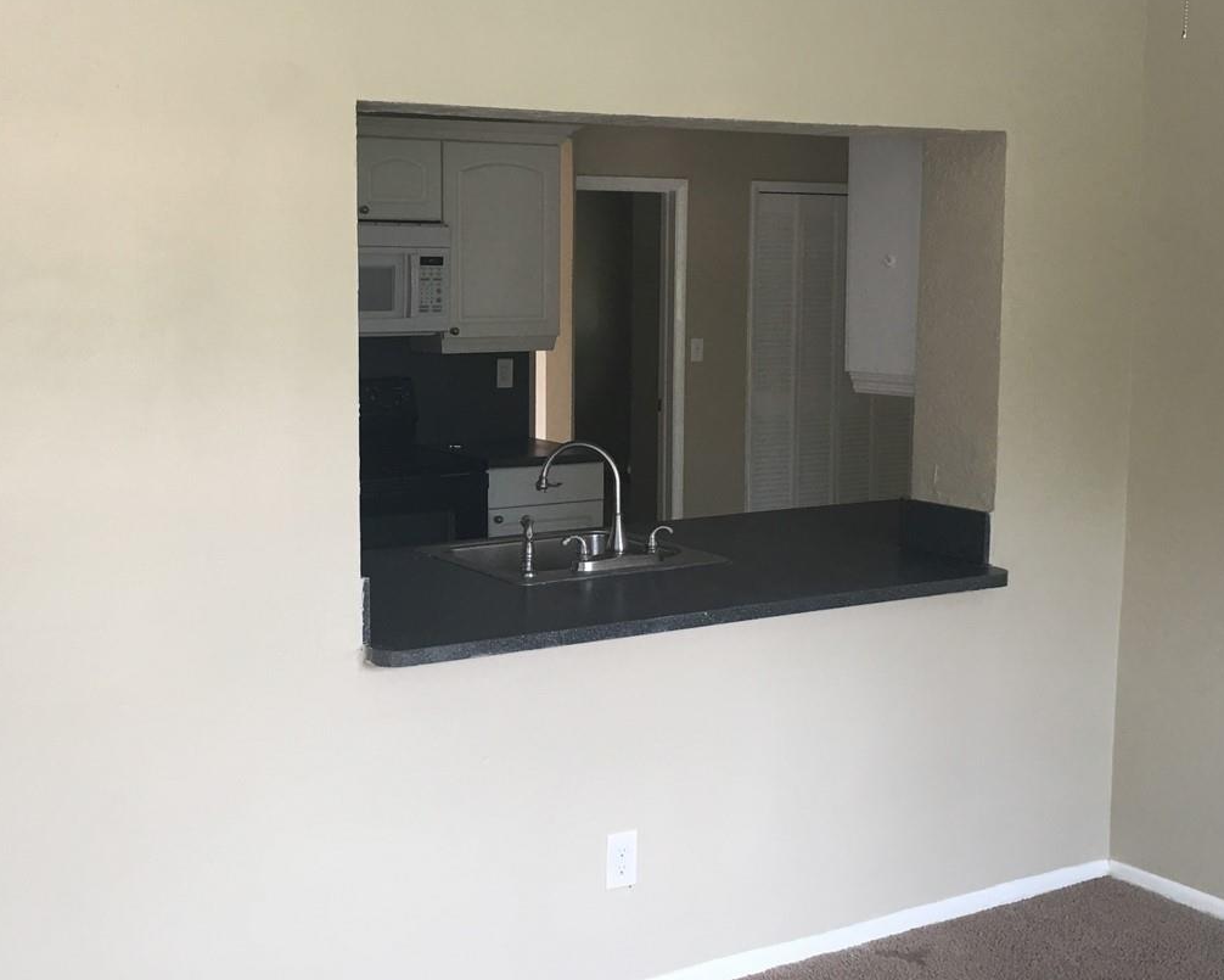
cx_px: 557
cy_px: 444
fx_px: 1630
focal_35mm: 45
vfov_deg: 33.4
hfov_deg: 41.1
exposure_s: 1/30
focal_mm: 4.15
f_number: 2.2
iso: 25
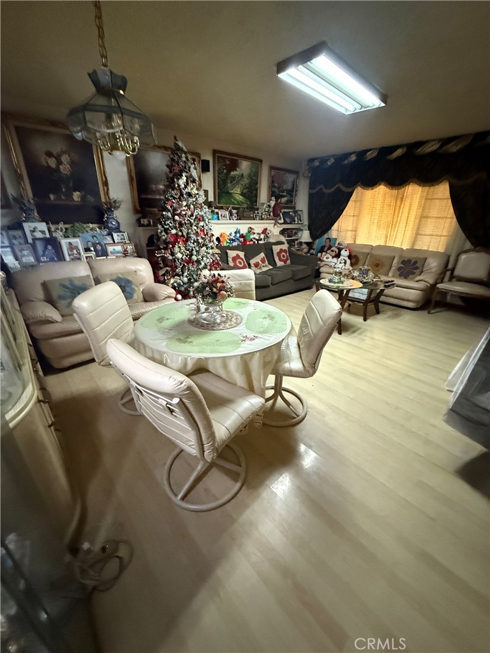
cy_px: 326
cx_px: 245
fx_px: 264
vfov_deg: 102.1
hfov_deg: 85.7
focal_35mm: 14
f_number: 2.2
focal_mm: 2.22
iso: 1250
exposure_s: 1/60
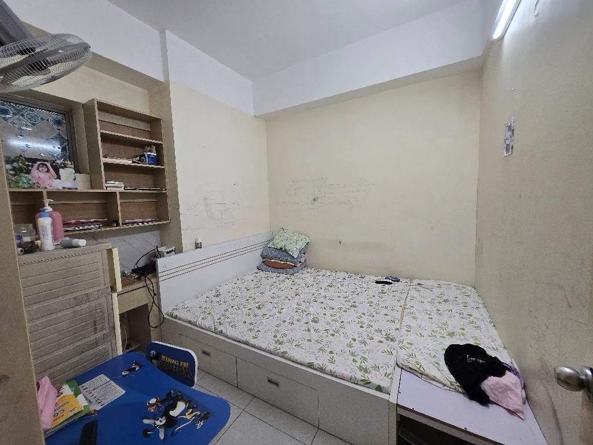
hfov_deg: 106.2
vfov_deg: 89.9
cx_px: 296
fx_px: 223
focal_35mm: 13
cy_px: 222
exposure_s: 1/50
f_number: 2.2
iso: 160
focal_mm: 1.7
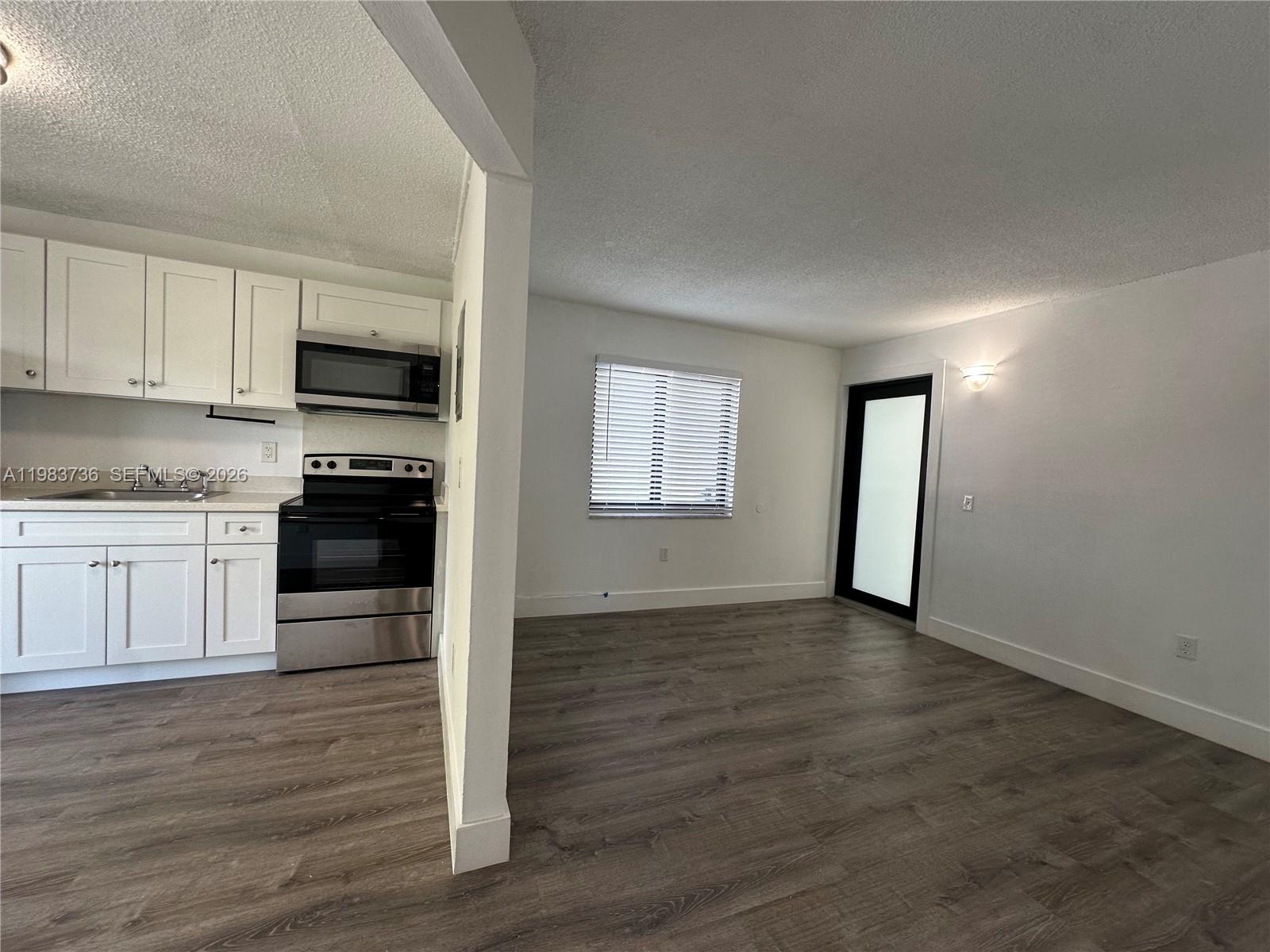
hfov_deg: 102.1
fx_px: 514
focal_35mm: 14
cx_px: 635
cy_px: 476
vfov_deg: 85.7
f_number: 2.2
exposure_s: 1/120
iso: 100
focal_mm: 2.22
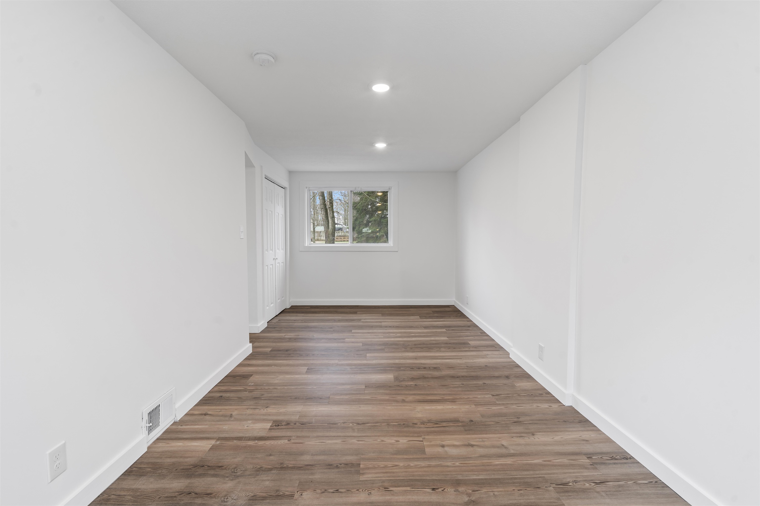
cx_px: 380
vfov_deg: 73.7
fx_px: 338
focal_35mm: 16
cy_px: 253
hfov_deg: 96.7
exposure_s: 2
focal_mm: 16
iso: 100
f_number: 8
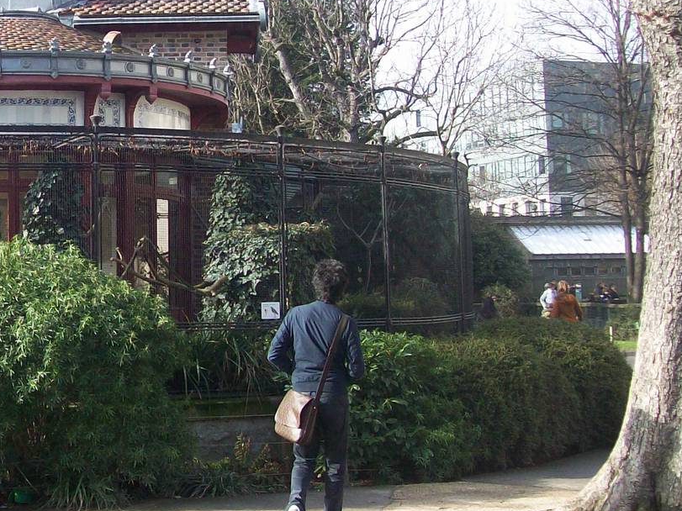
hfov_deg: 26.1
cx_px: 13
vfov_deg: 20.7
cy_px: 183
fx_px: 1399
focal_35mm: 71
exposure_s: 1/303
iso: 80
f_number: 2.7
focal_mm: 6
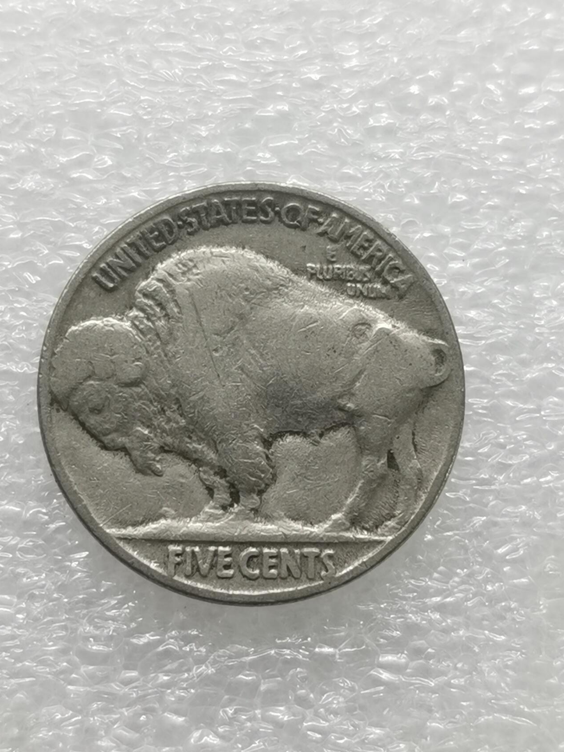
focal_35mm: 86
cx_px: 268
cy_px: 386
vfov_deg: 22.8
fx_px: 1868
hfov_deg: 17.2
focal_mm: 5.56
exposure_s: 1/100
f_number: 1.6
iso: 64
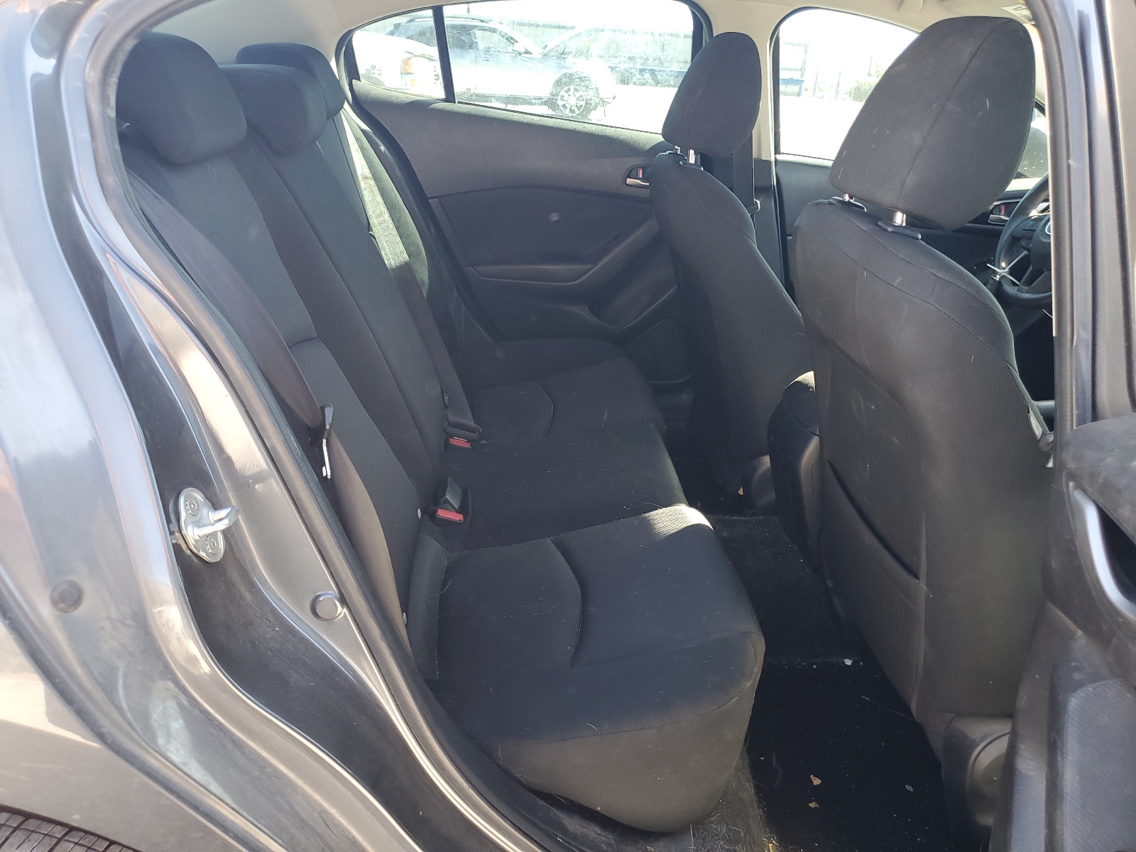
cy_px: 426
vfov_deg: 53.1
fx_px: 853
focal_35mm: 26
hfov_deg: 67.3
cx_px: 568
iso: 65
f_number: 1.5
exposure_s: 1/120
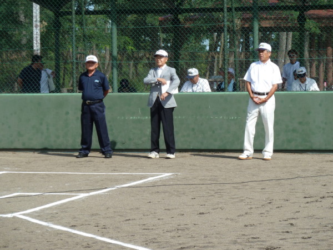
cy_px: 125
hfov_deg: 13.4
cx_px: 166
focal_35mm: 147
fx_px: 1414
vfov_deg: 10.1
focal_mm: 24.1
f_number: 4.5
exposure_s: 1/320
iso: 80
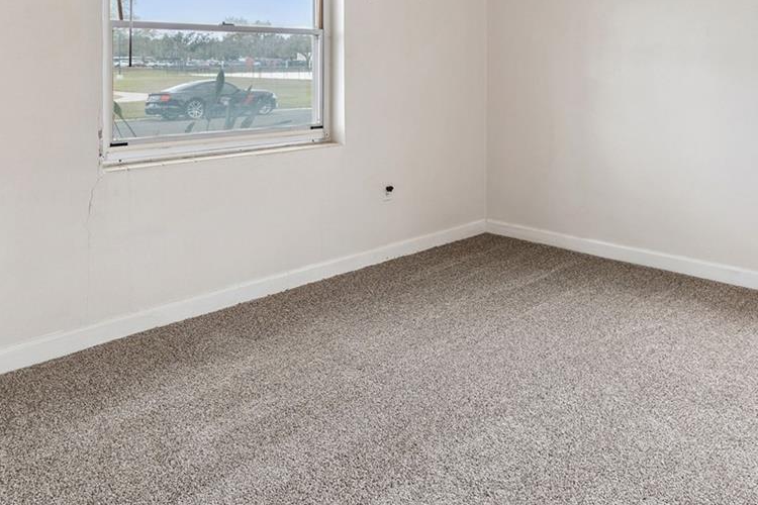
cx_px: 436
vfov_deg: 38.3
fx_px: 674
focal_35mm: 32
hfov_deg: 58.5
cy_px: 49
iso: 100
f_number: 2.8
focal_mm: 10
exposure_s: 1/25
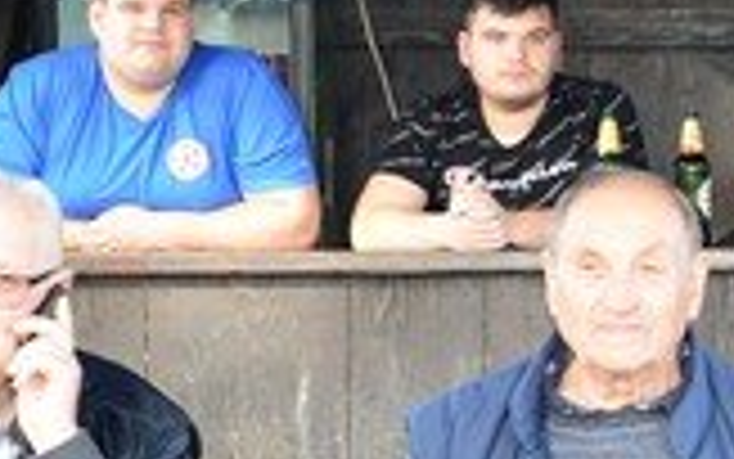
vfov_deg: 7.1
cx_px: 716
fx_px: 3682
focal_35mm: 184
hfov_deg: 11.3
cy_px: 153
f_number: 4.5
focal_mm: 35
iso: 800
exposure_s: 1/60
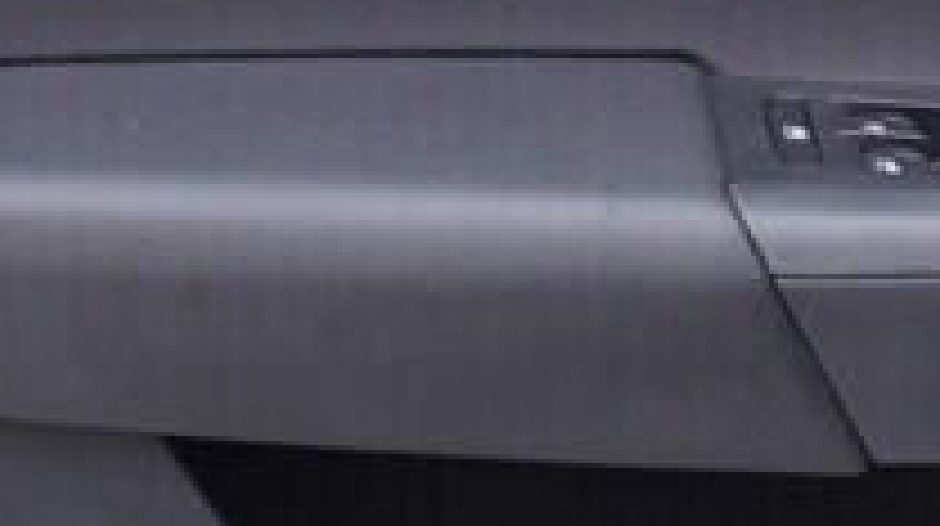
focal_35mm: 185
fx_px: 4606
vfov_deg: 6.5
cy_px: 65
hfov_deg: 11.6
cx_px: 751
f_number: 3.2
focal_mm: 24
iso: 125
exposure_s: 1/50
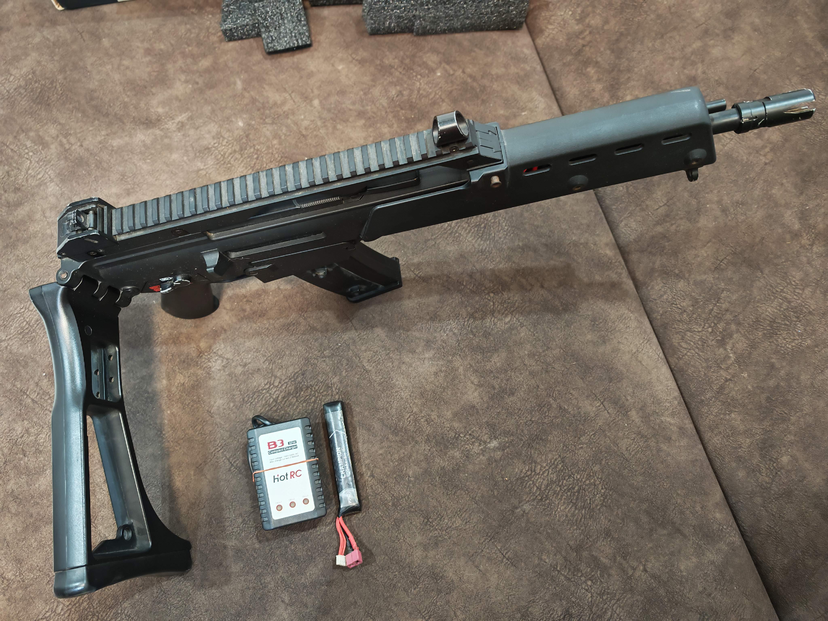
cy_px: 310
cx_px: 414
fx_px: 574
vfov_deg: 56.8
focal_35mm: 24
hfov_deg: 71.6
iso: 640
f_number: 2
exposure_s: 1/21
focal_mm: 6.83
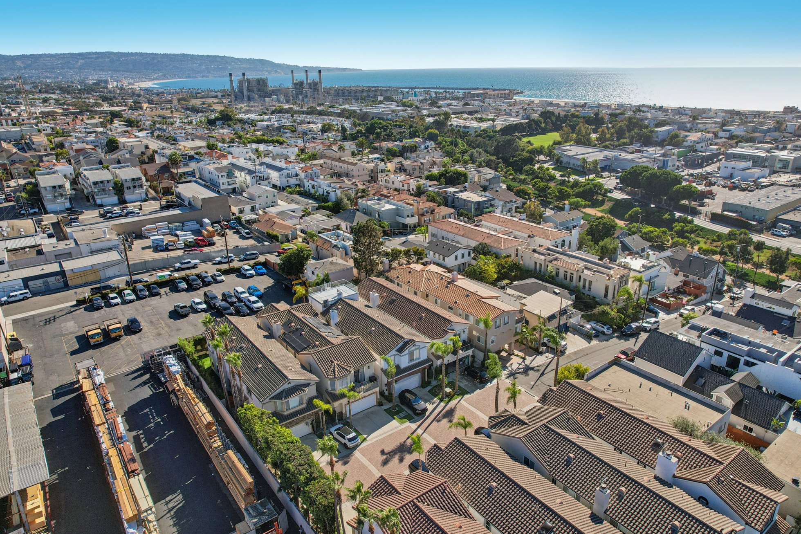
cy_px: 262
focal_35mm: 23
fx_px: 512
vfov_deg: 55.1
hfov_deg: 76.1
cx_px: 406
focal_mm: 8.4
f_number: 2.8
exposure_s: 1/2000
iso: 100
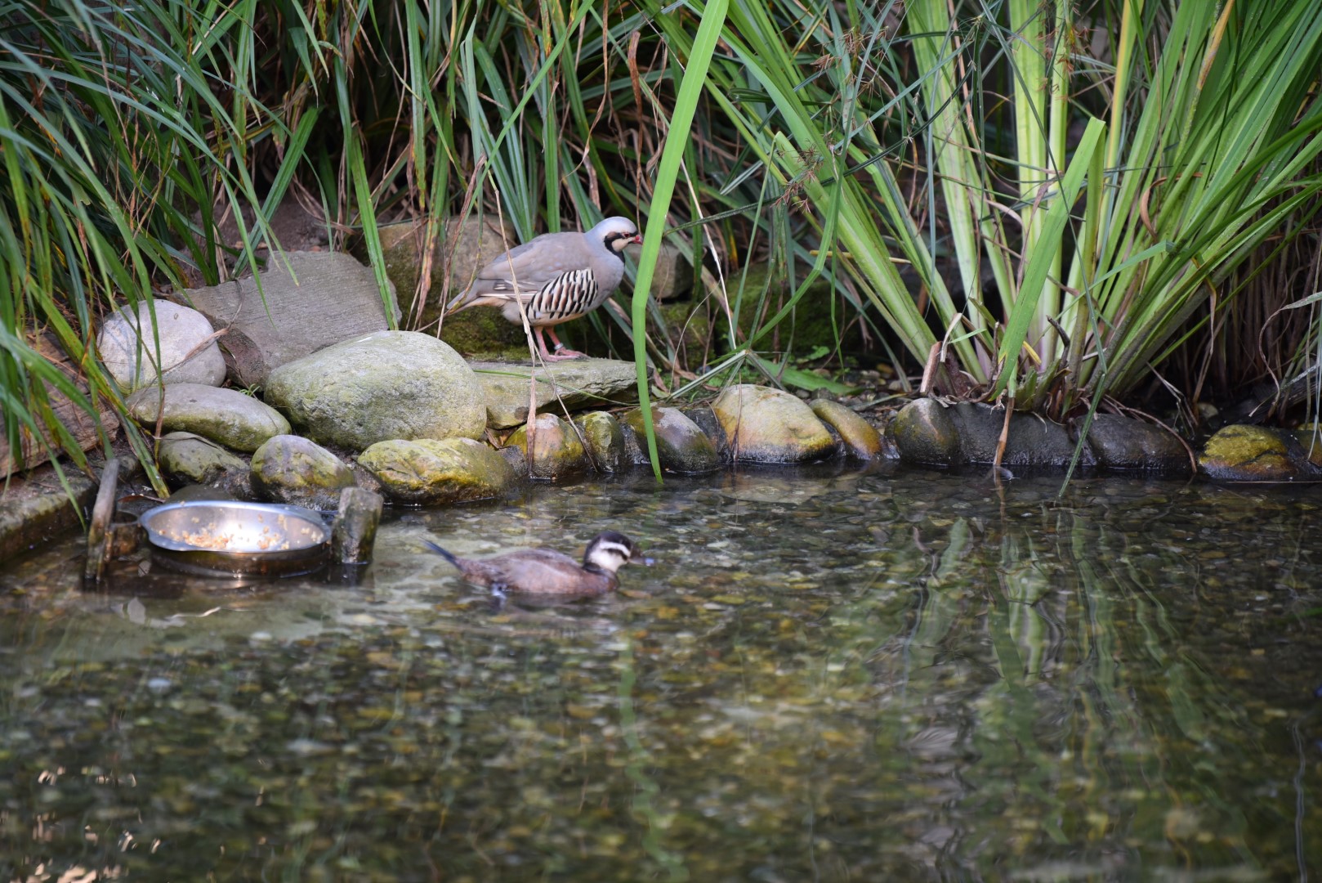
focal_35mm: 200
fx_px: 7347
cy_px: 442
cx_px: 661
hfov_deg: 10.3
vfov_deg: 6.9
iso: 800
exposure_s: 1/160
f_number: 3.2
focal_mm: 200
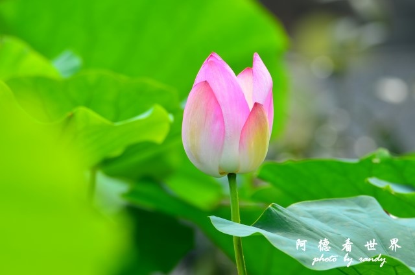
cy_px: 138
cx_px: 208
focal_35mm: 540
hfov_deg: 3.8
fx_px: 6213
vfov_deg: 2.5
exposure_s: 1/125
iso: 100
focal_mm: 360
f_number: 7.1
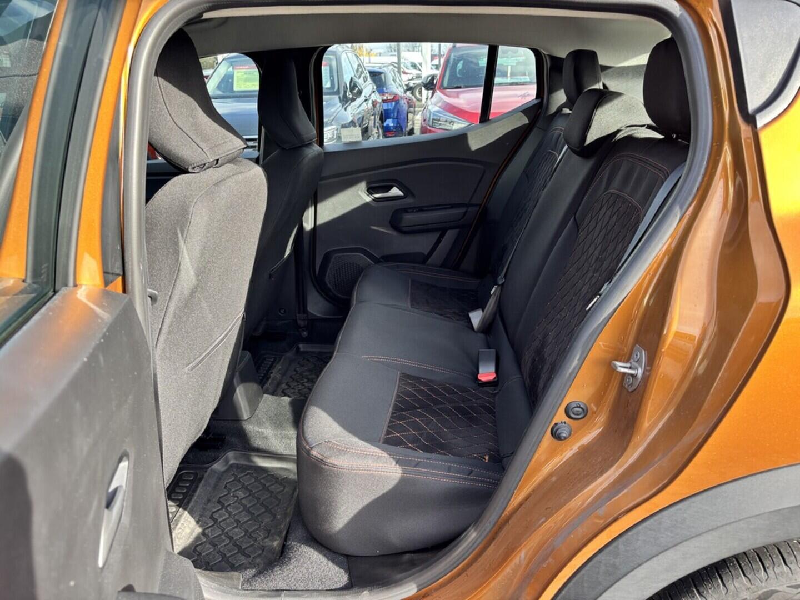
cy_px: 300
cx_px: 400
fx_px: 601
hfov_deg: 67.3
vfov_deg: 53.1
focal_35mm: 26
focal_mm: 5.96
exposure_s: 1/134
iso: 32
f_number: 1.6
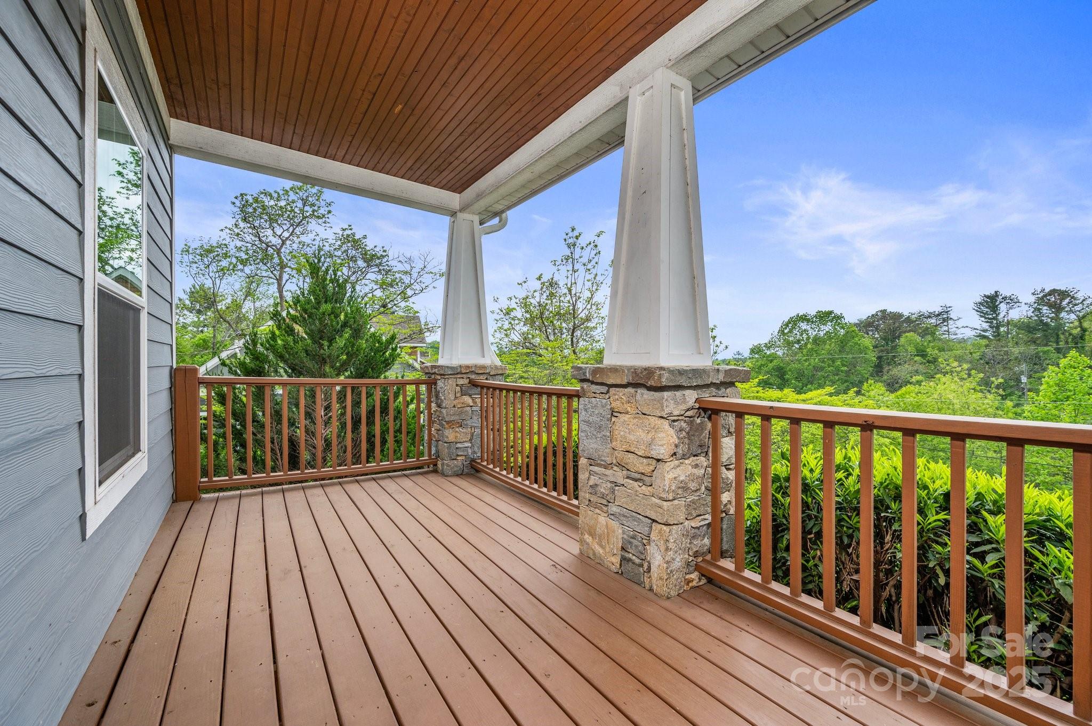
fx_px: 424
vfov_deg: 81.1
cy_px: 363
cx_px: 546
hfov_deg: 104.3
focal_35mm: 14
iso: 250
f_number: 8
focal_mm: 14
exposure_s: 1/80
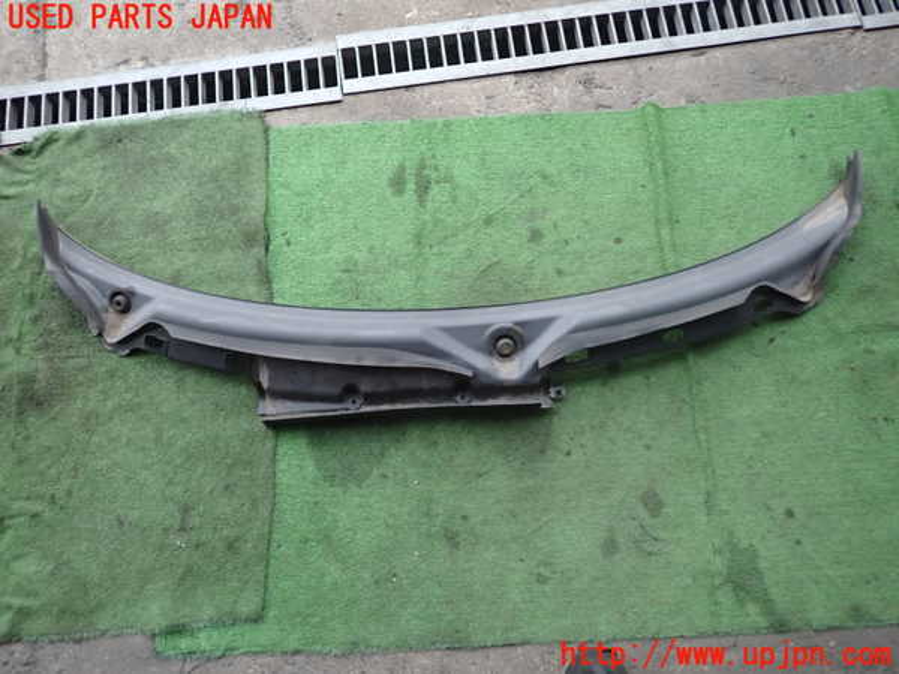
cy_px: 337
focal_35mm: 25
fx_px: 649
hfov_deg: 69.4
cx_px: 450
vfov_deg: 54.9
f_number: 2
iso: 250
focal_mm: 4.5
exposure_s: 1/30
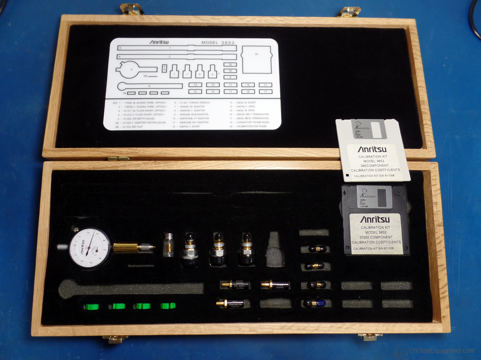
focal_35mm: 23
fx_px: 320
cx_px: 240
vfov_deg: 58.9
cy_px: 180
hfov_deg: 73.9
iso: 80
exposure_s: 1/45
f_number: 2.8
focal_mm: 4.1
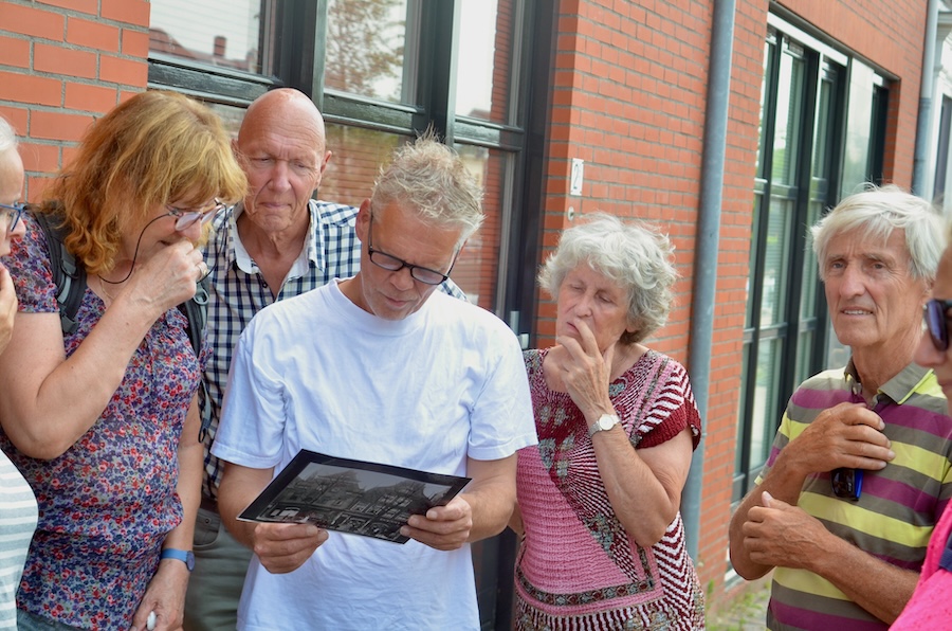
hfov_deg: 28.1
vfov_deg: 18.8
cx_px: 476
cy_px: 316
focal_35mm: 72
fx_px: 1900
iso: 200
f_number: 6.3
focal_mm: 48
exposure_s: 1/160
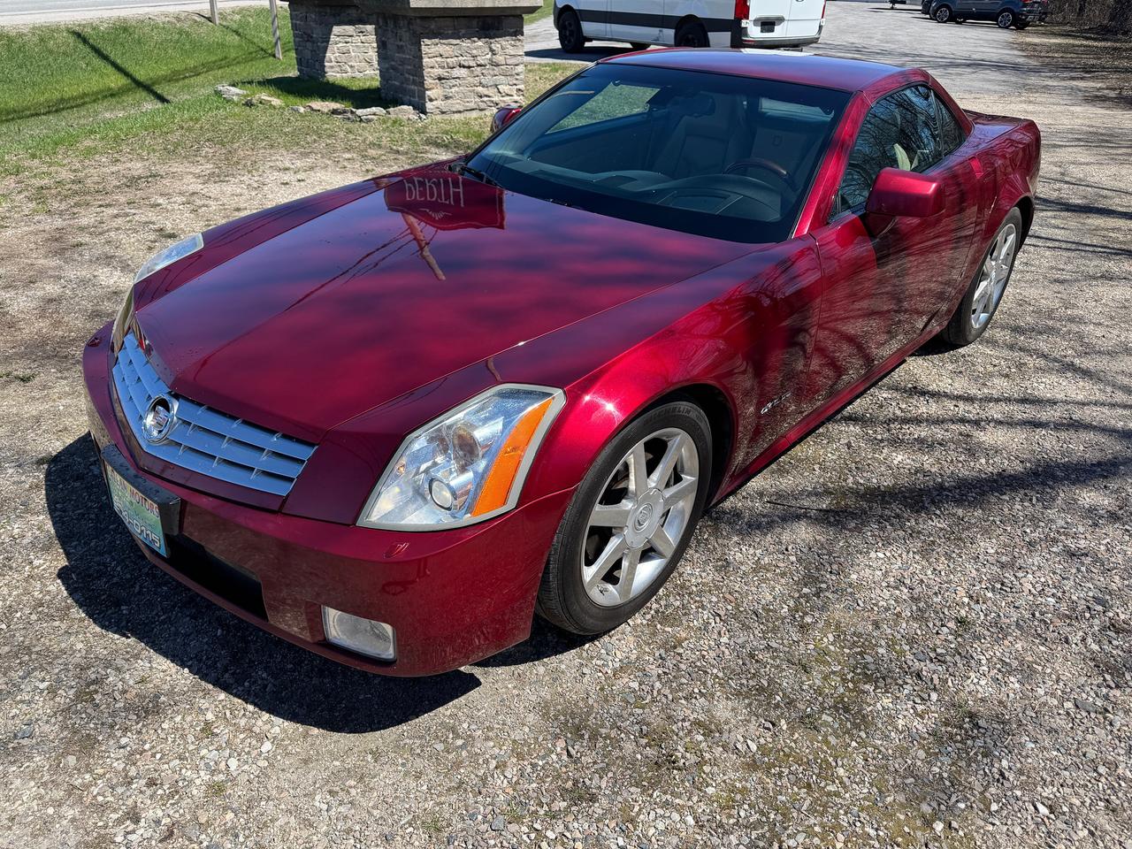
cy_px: 424
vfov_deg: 56.8
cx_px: 566
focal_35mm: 24
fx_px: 785
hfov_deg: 71.6
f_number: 1.78
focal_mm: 6.76
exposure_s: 1/2331
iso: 80
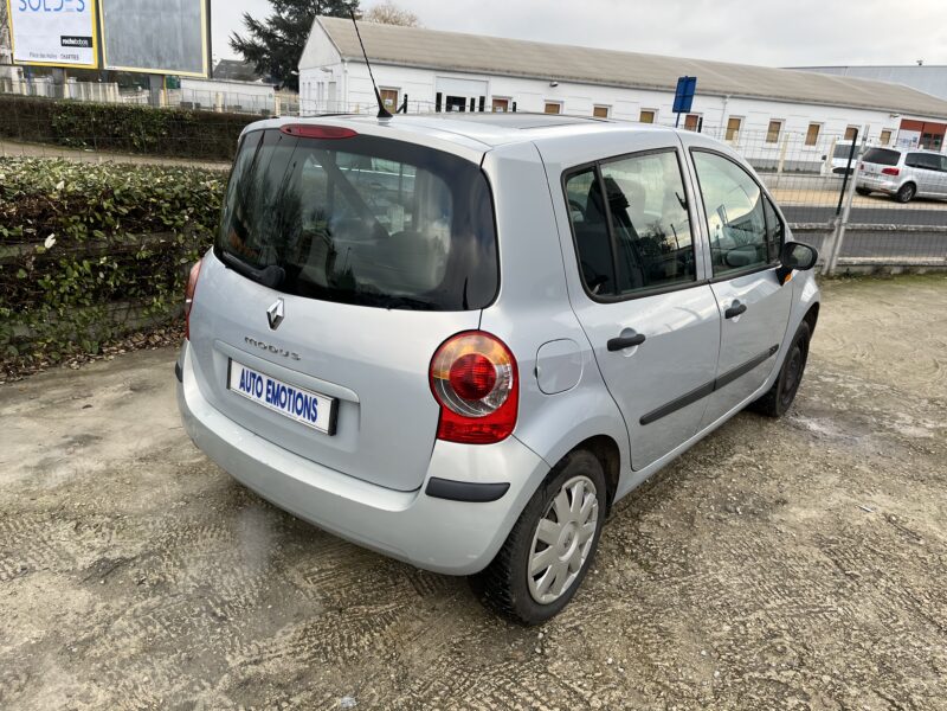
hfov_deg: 67.3
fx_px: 711
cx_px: 474
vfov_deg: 53.1
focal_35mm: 26
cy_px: 356
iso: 50
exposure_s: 1/684
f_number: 1.6
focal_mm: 5.1
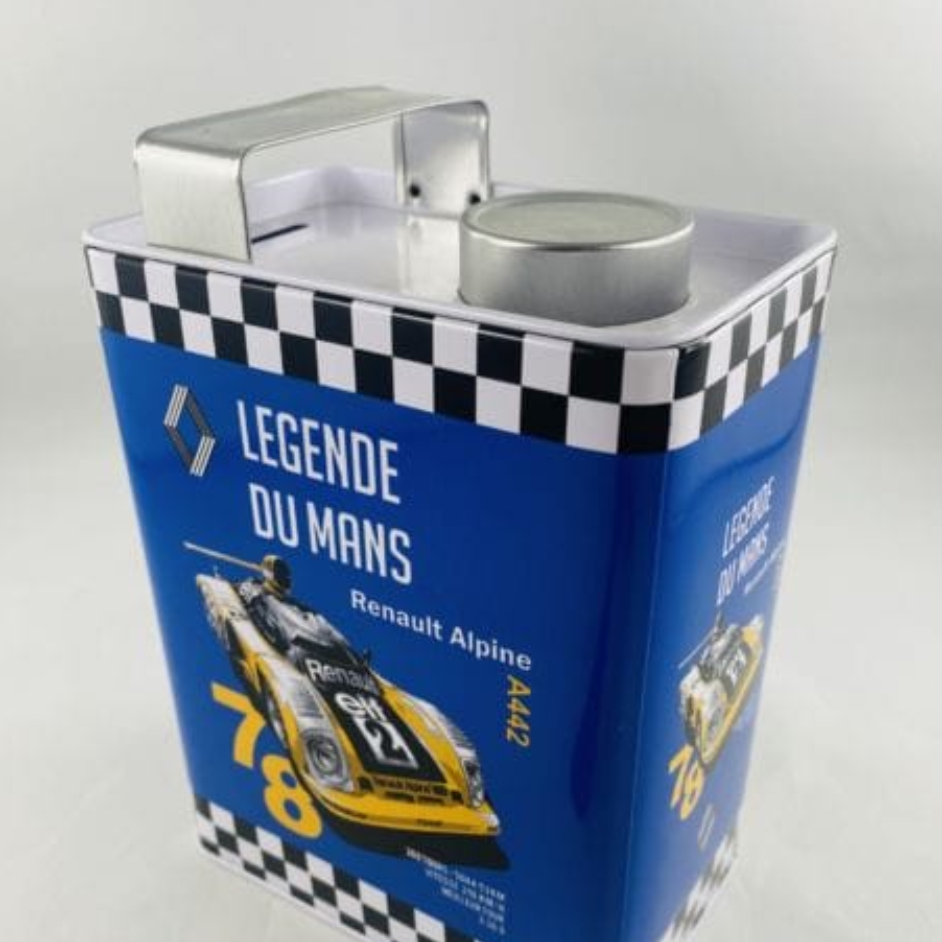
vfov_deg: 47.7
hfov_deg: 48.4
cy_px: 621
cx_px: 451
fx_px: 1047
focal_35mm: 34
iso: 64
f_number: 1.8
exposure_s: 1/100
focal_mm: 4.25
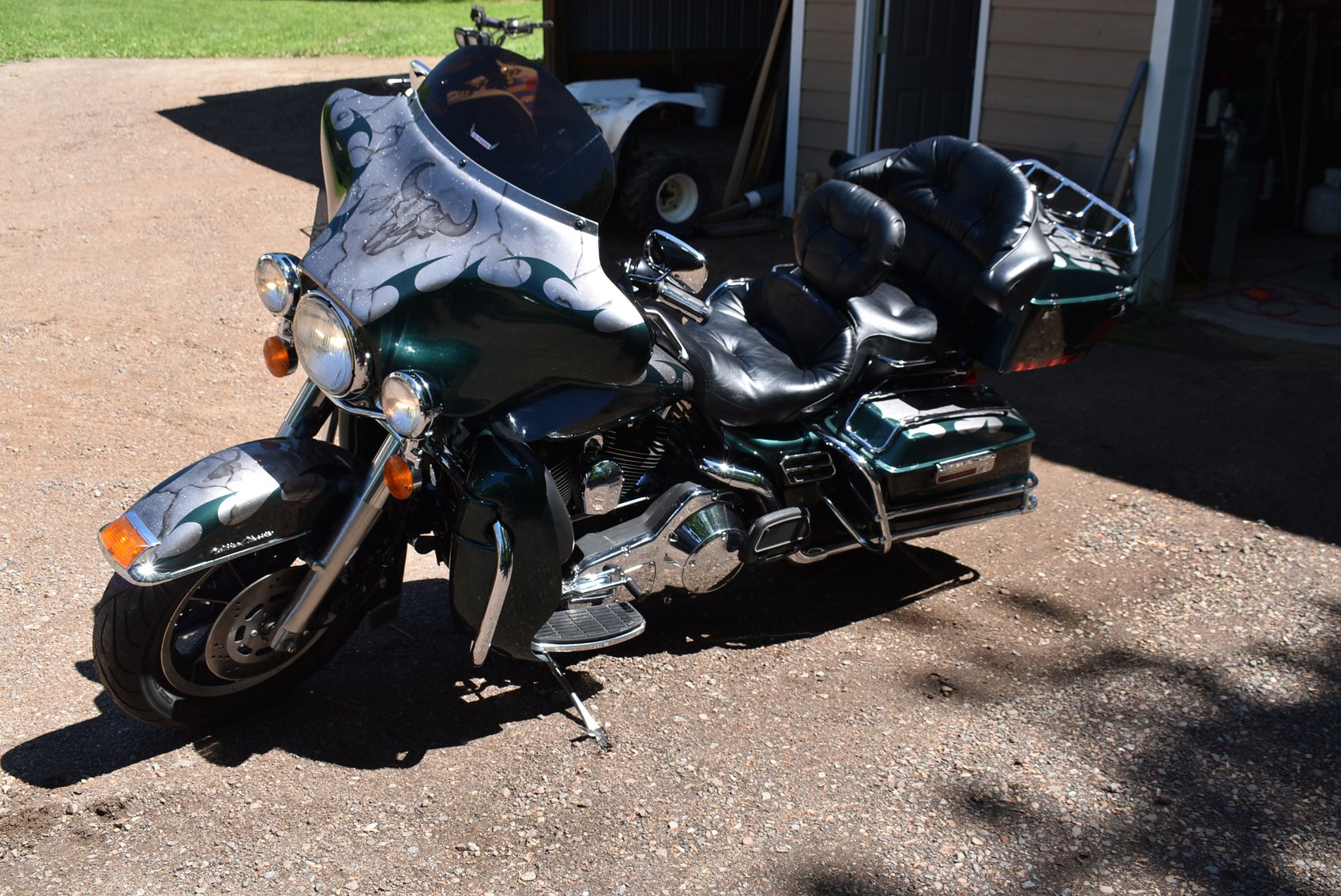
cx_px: 670
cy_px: 448
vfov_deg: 38.4
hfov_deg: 55.1
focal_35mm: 34
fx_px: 1286
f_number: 8
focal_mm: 23
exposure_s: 1/250
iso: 160
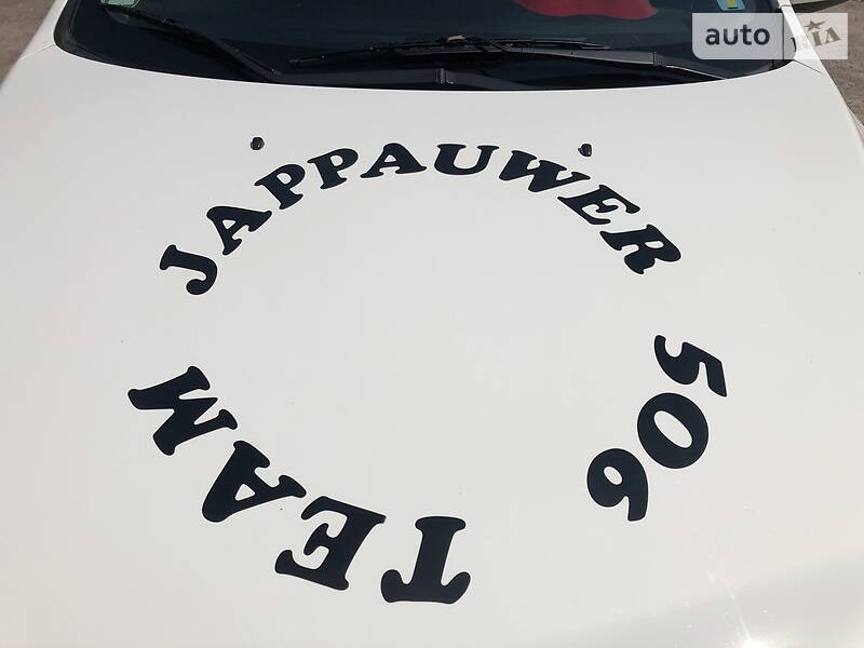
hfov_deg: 63.4
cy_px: 324
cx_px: 432
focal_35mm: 28
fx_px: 699
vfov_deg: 49.7
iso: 25
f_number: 1.8
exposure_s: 1/9615
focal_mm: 4
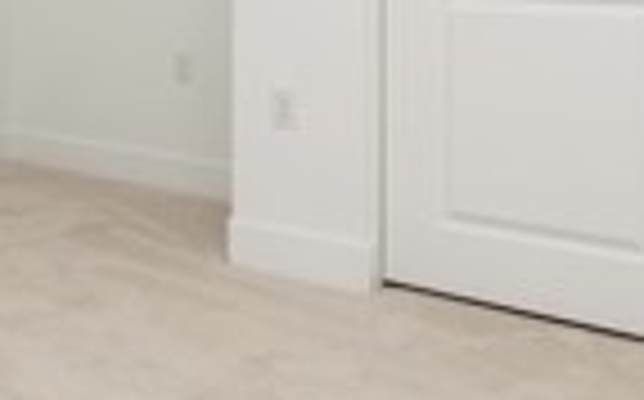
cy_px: -58
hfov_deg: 28.7
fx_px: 1122
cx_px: -86
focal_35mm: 64
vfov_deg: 19.3
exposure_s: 1/100
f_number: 5
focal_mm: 14
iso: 200
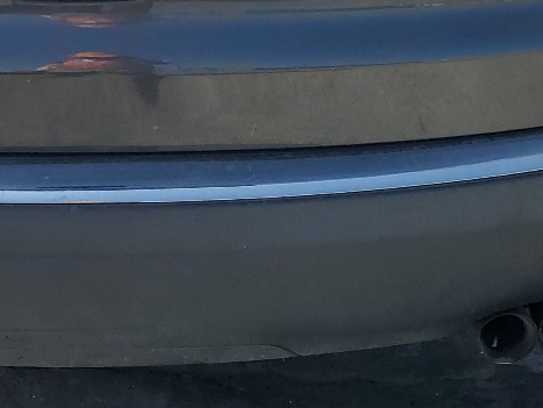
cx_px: 79
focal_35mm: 89
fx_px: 1397
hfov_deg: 21.6
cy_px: -227
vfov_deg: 15.2
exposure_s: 1/2500
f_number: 1.5
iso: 50
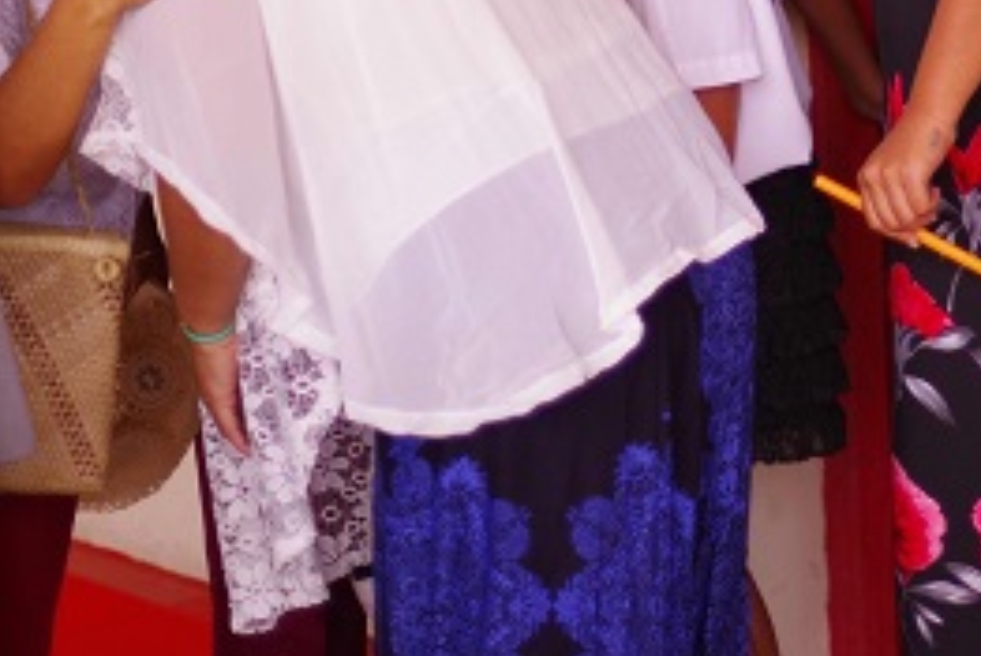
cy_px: -133
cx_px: 1015
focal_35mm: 122
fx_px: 3326
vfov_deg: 11.0
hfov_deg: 16.4
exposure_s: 1/2000
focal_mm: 50
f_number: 1.4
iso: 400
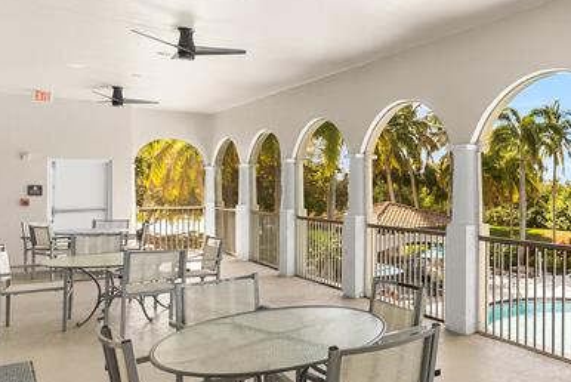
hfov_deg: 56.6
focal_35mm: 29
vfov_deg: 45.0
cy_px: 172
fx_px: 460
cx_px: 493
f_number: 2.8
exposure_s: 1/2000
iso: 800
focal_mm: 14
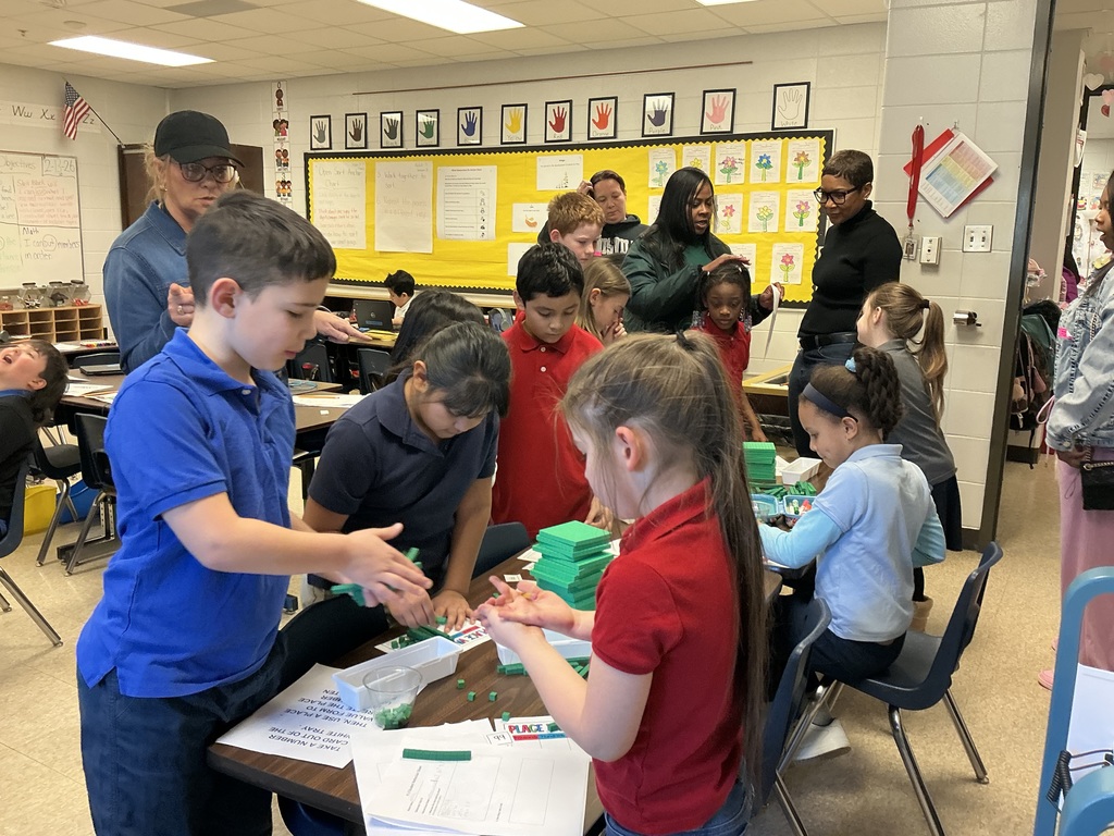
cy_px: 418
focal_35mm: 28
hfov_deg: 63.4
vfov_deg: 49.7
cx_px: 557
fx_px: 901
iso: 125
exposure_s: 1/60
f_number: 1.8
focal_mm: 3
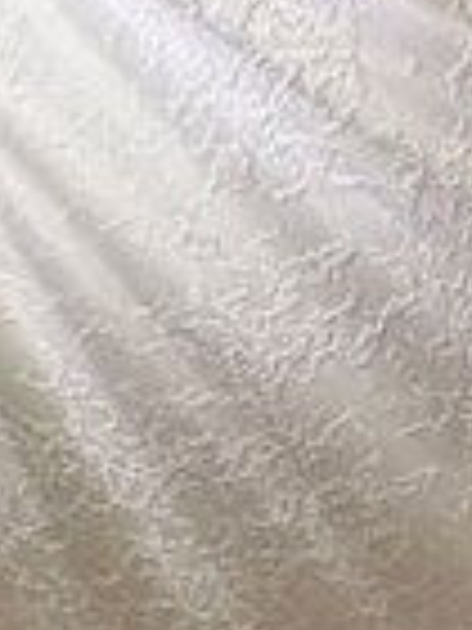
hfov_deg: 19.0
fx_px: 1400
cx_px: 351
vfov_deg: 13.2
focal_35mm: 77
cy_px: 1696
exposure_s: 1/60
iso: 400
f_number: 2.2
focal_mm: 2.22
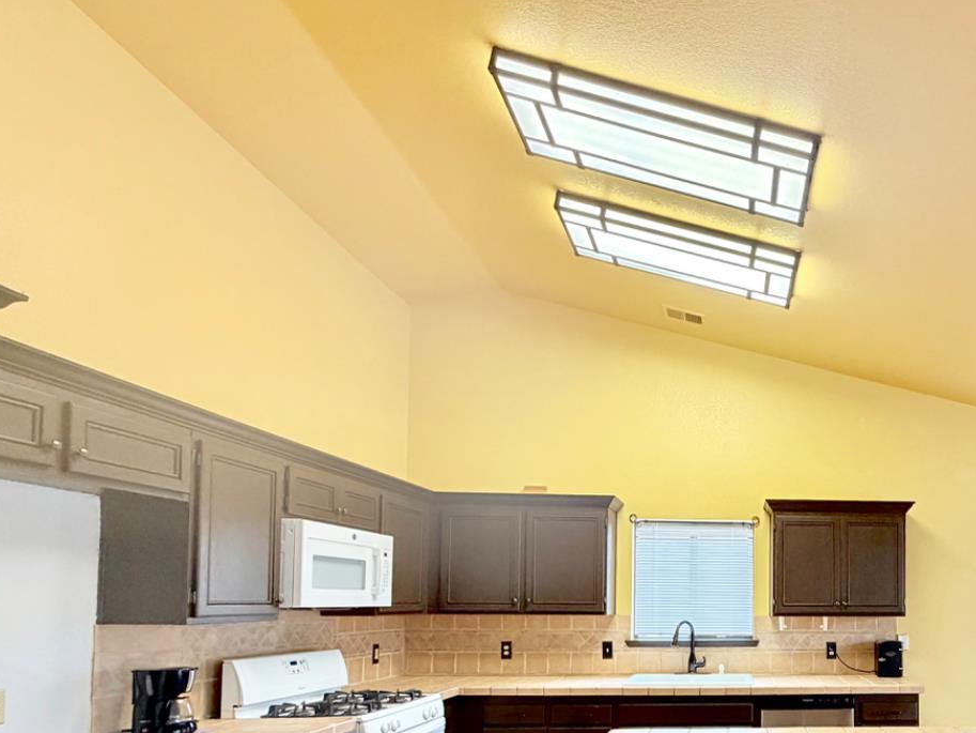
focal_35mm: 23
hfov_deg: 66.7
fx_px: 649
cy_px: 583
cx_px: 788
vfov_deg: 54.9
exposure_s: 1/120
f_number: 2.2
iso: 320
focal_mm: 2.22
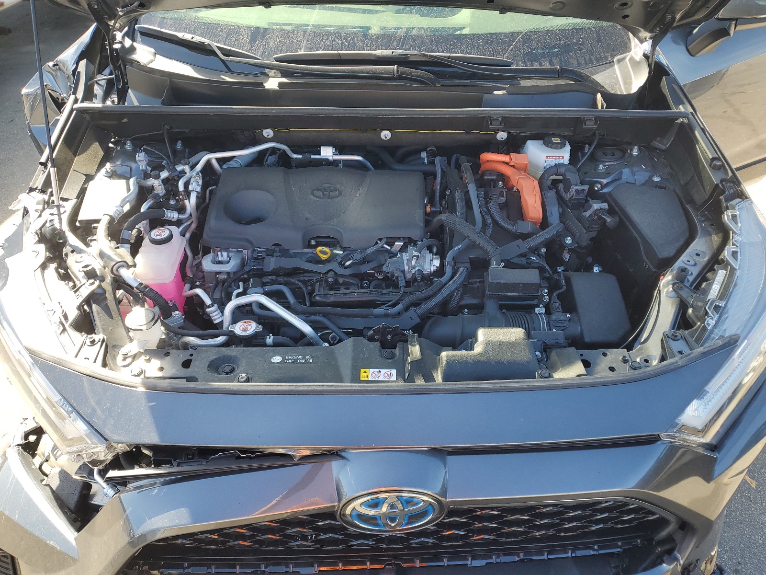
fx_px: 575
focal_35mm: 26
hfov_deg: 67.3
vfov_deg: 53.1
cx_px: 383
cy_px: 288
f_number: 1.5
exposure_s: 1/370
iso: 50
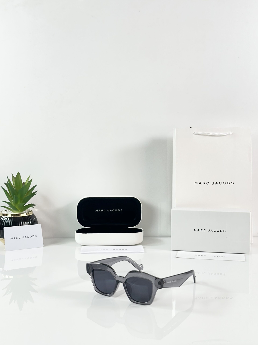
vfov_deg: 39.7
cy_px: 172
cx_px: 129
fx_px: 477
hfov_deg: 30.3
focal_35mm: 48
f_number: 1.78
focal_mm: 6.86
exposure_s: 1/100
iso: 50
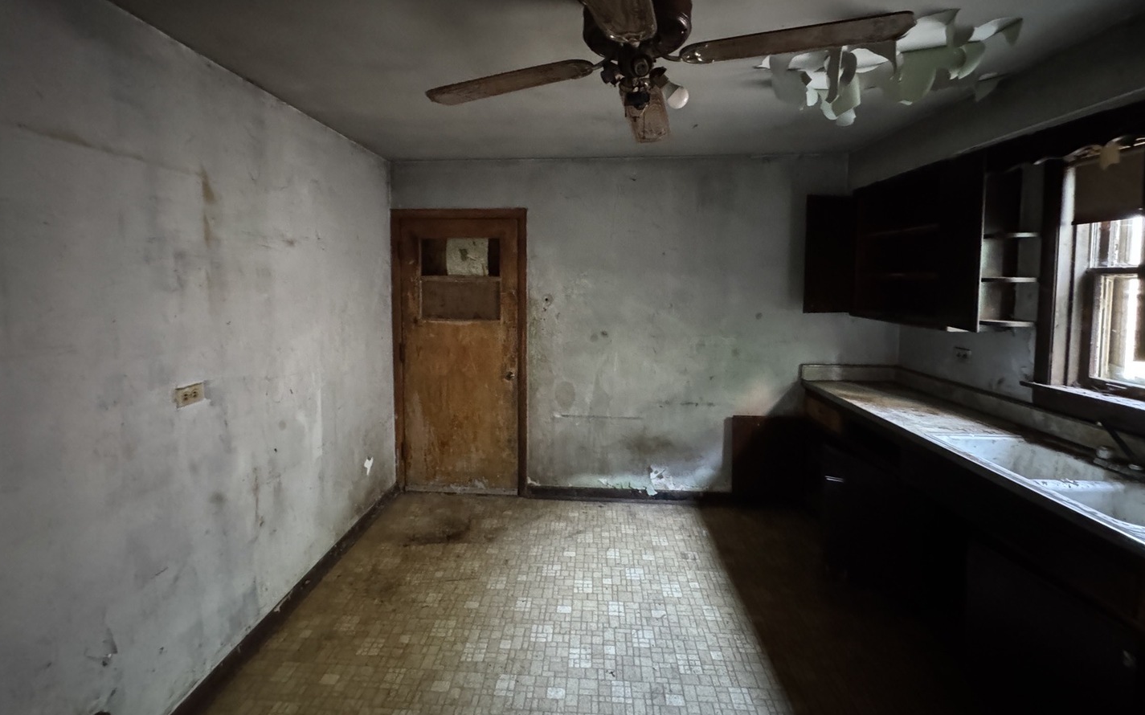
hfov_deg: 101.5
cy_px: 305
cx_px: 567
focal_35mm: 15
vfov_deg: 74.3
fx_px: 468
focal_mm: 2.22
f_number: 2.2
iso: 1600
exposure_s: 1/30
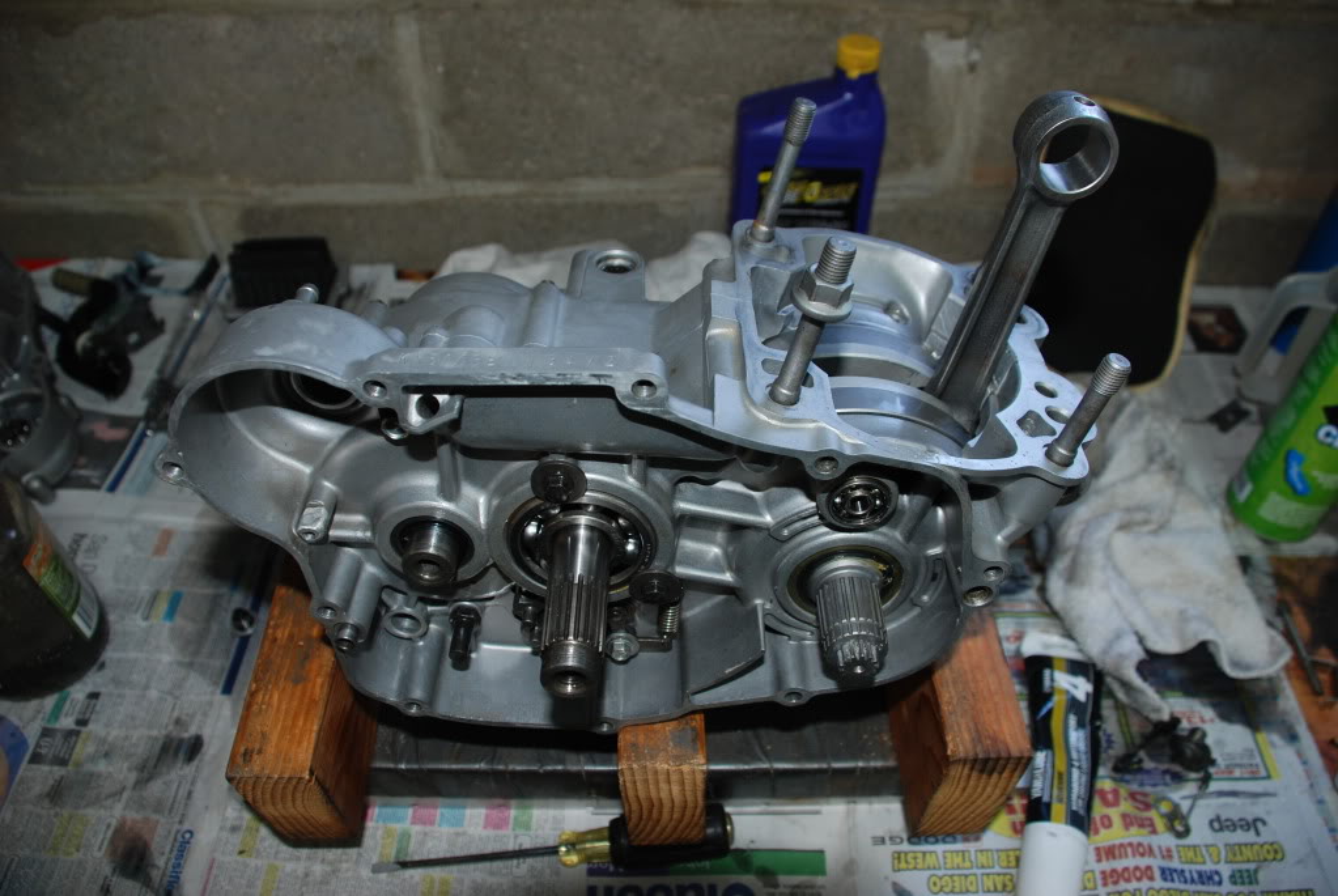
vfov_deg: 48.1
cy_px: 448
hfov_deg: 67.3
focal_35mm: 27
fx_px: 1005
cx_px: 669
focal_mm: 18
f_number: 3.5
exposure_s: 1/60
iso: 200
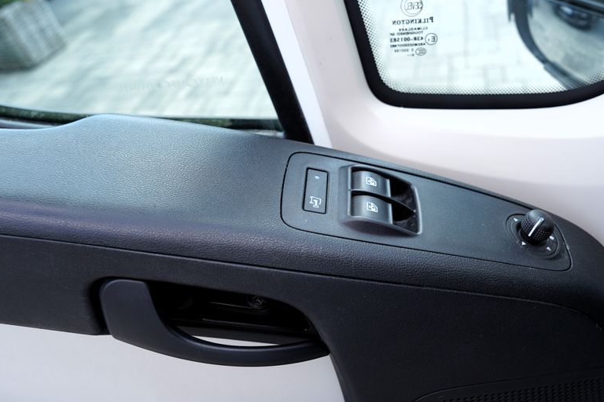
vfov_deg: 41.0
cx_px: 333
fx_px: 537
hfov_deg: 58.6
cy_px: 174
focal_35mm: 32
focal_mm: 24
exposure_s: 1/125
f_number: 5.6
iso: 100
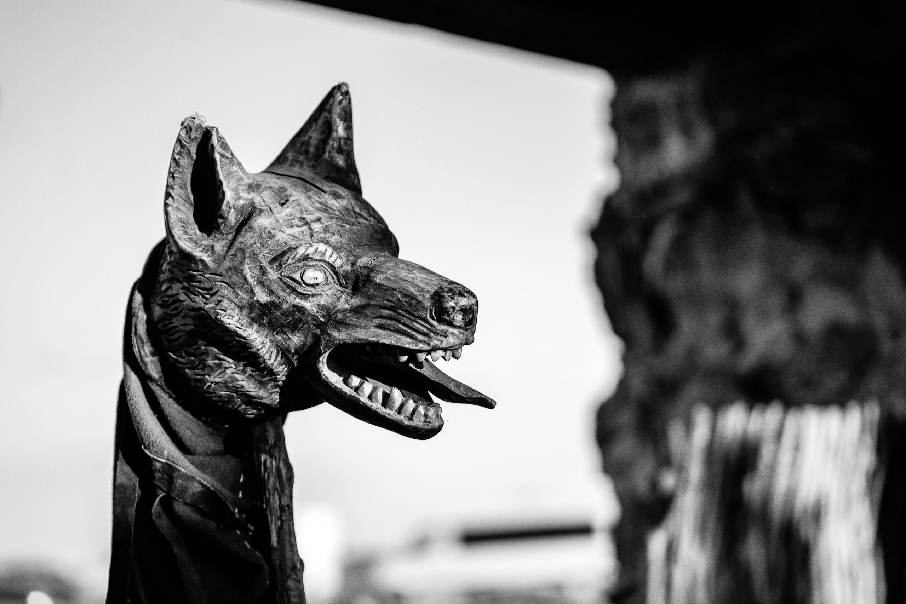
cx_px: 453
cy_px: 302
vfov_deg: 19.5
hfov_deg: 28.8
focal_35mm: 70
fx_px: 1762
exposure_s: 1/1250
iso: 500
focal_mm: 70
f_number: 2.8
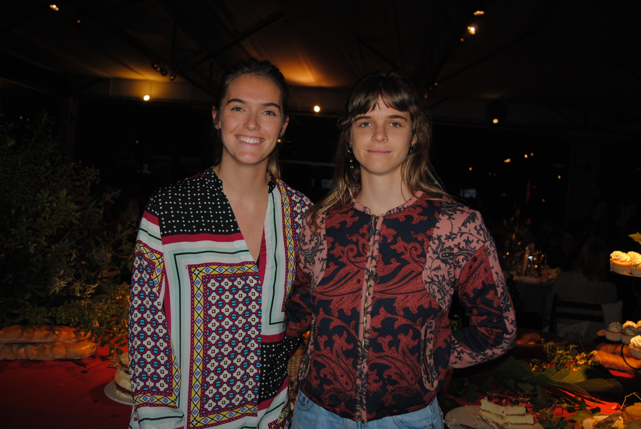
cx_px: 320
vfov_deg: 38.5
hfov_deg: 55.1
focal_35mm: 34
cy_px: 214
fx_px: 615
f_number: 3.8
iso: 200
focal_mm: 23
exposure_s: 1/60
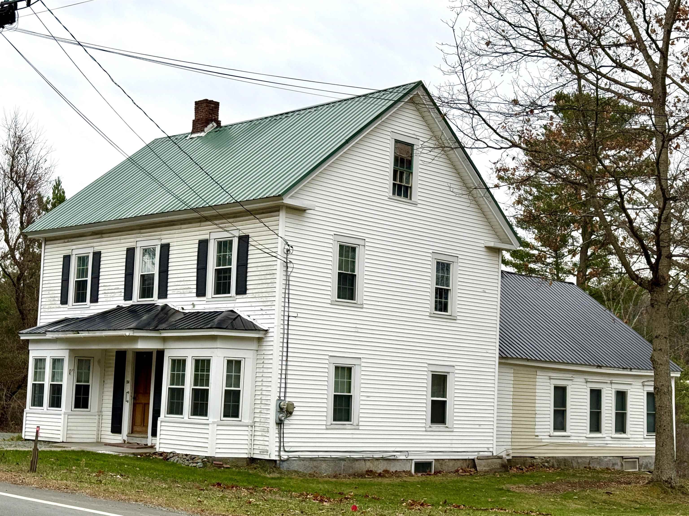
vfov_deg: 30.3
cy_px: 258
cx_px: 344
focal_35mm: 48
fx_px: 955
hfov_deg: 39.7
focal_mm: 6.76
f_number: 1.78
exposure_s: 1/545
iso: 64
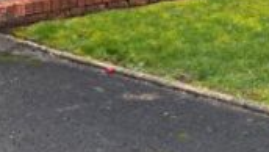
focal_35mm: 115
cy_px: -198
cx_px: 156
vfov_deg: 9.5
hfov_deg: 18.6
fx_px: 821
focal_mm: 5.96
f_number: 1.6
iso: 50
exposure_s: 1/844
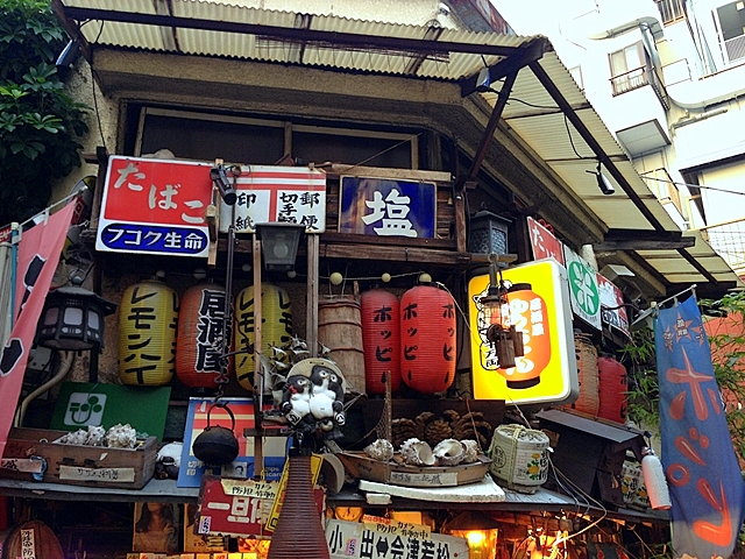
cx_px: 372
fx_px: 753
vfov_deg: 40.7
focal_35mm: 35
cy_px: 280
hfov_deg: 52.6
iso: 80
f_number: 2.4
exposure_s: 1/20
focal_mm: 4.28
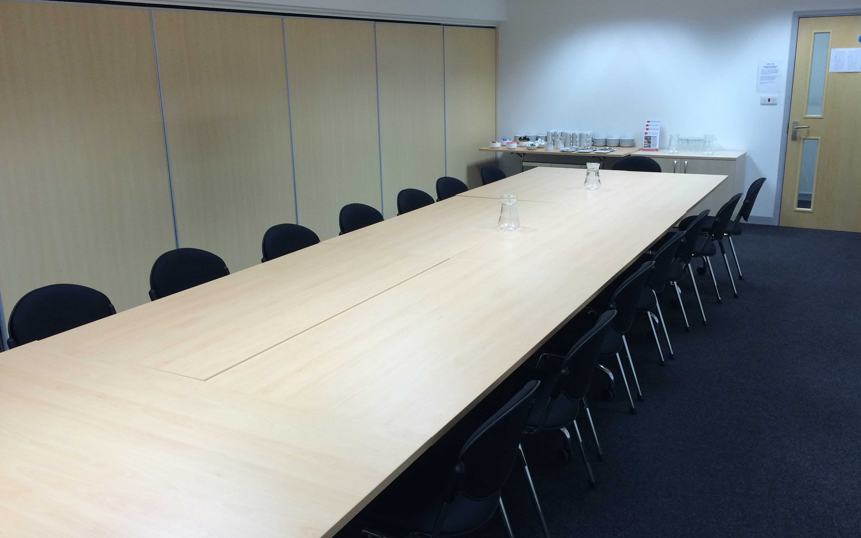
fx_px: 727
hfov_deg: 61.2
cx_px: 434
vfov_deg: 40.6
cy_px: 257
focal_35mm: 31
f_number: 2.2
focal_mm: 4.15
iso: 40
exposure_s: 1/33
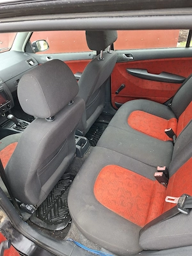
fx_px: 170
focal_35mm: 23
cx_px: 96
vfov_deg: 73.9
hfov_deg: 58.9
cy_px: 128
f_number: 1.8
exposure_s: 1/100
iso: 80
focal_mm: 5.54
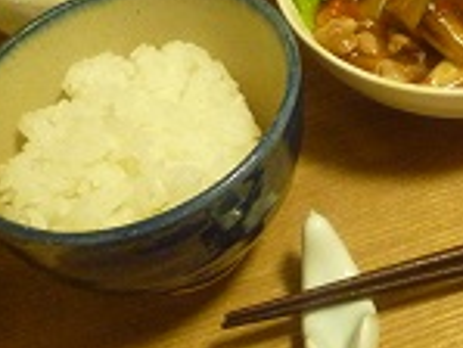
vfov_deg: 21.2
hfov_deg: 27.2
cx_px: 472
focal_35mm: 67
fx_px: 897
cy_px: -3
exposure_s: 1/30
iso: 400
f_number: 2.8
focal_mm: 4.4
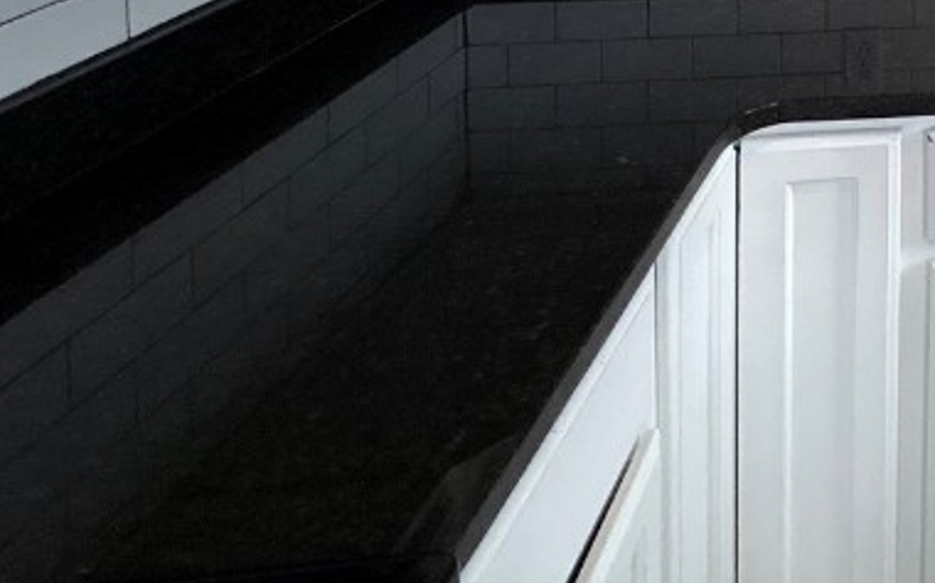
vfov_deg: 23.6
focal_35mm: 40
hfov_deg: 35.6
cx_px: 1181
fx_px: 1019
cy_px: -347
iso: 200
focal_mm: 2.22
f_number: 2.2
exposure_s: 1/120
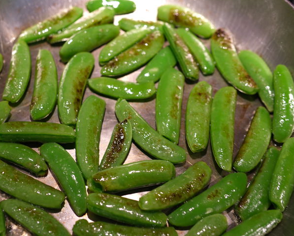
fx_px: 461
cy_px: 120
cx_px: 133
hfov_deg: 35.3
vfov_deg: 28.6
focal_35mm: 53
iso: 160
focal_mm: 30
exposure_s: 1/42
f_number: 2.8
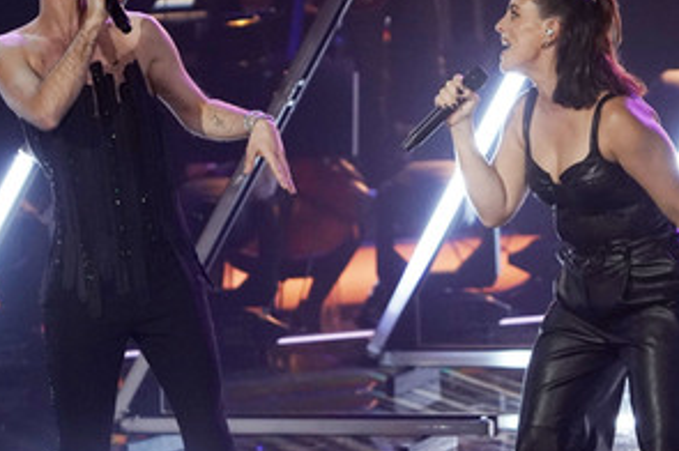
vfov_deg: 3.3
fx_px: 7856
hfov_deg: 4.9
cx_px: 321
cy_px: 184
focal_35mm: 417
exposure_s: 1/320
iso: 4000
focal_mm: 273
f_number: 5.6
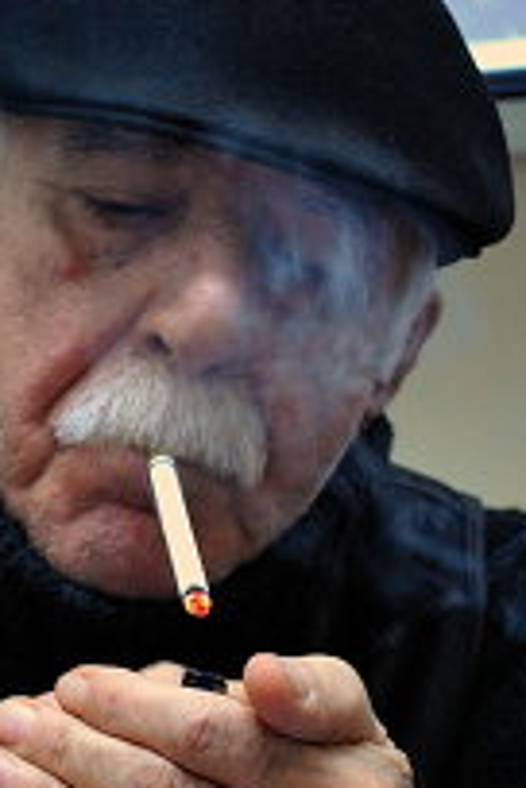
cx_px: 184
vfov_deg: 15.5
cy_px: 659
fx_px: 2871
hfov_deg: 10.5
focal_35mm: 131
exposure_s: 1/13
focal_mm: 46
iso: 1600
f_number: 5.3
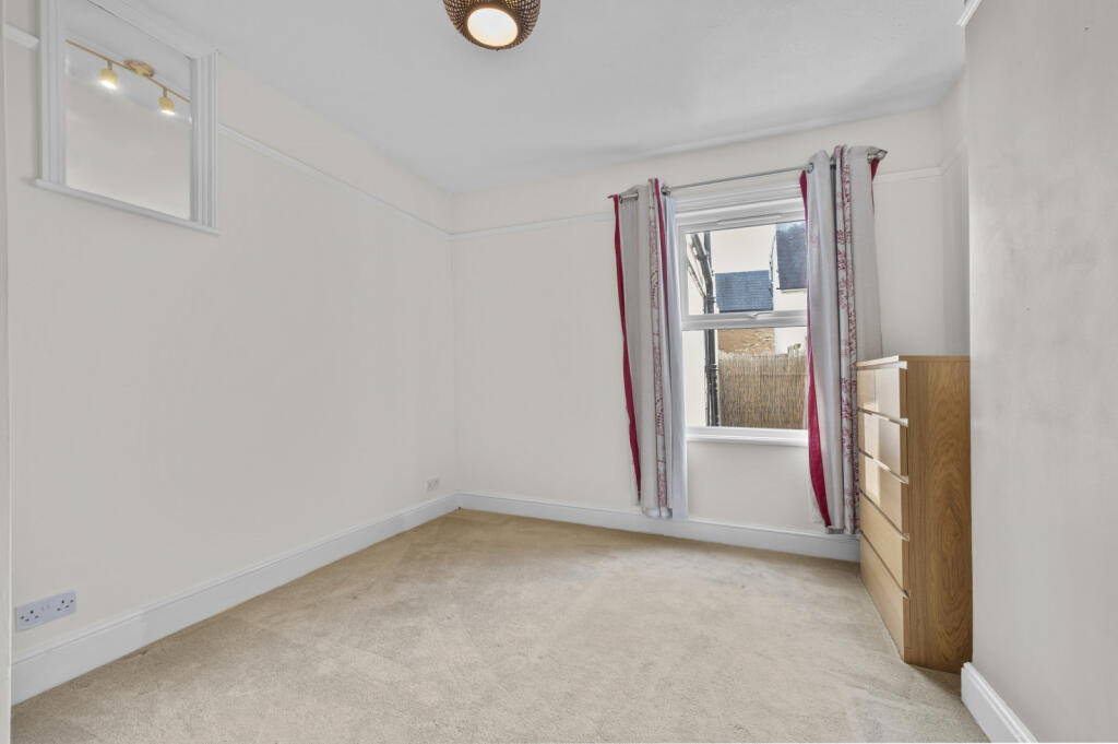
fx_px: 434
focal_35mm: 14
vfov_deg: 81.1
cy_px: 372
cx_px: 559
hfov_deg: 104.3
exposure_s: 2
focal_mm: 14
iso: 200
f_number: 16
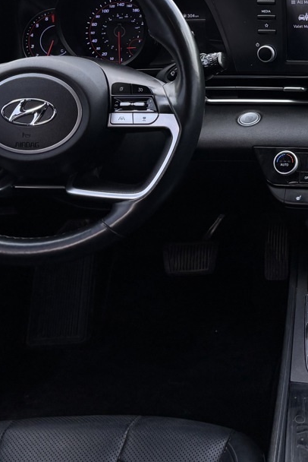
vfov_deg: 30.2
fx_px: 820
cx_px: 394
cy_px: 53
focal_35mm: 64
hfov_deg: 19.7
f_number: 1.6
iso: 50
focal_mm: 5.96
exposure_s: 1/486
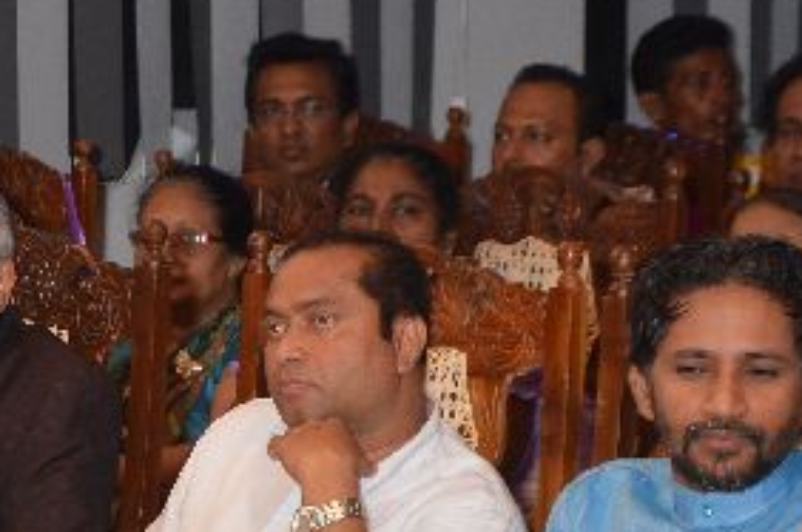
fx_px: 4581
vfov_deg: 6.6
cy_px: 495
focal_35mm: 206
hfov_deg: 9.9
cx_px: 33
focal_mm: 58
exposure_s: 1/160
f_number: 6.3
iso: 1250
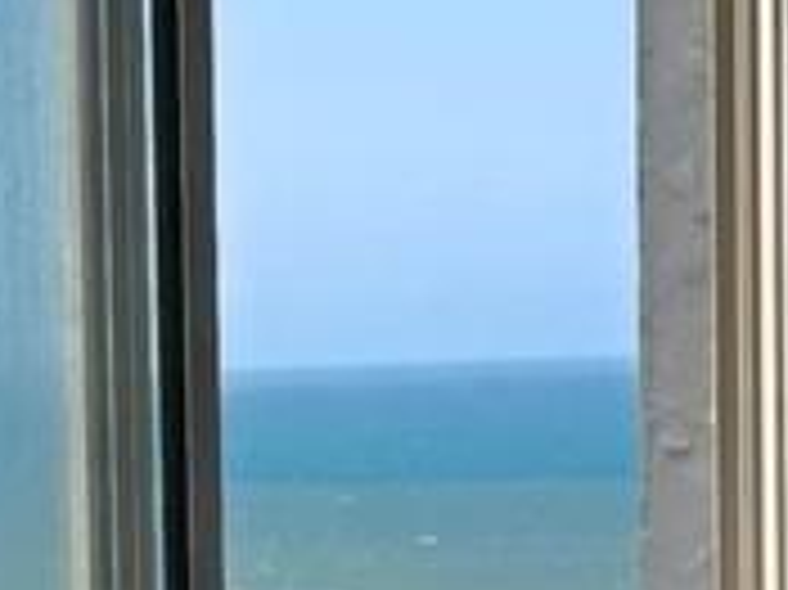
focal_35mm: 220
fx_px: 5005
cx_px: -176
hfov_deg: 8.9
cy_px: 802
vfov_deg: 6.7
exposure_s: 1/900
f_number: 1.75
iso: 293
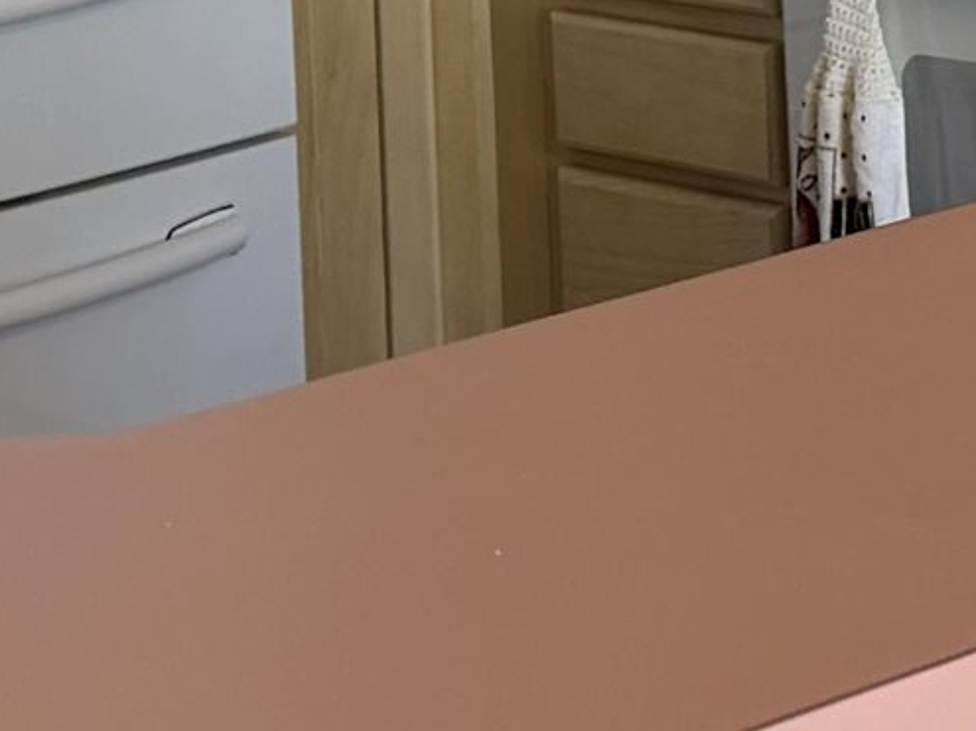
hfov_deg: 13.1
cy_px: -1064
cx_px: 873
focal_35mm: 149
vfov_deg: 8.9
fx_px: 4200
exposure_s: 1/60
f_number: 1.78
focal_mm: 6.76
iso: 125
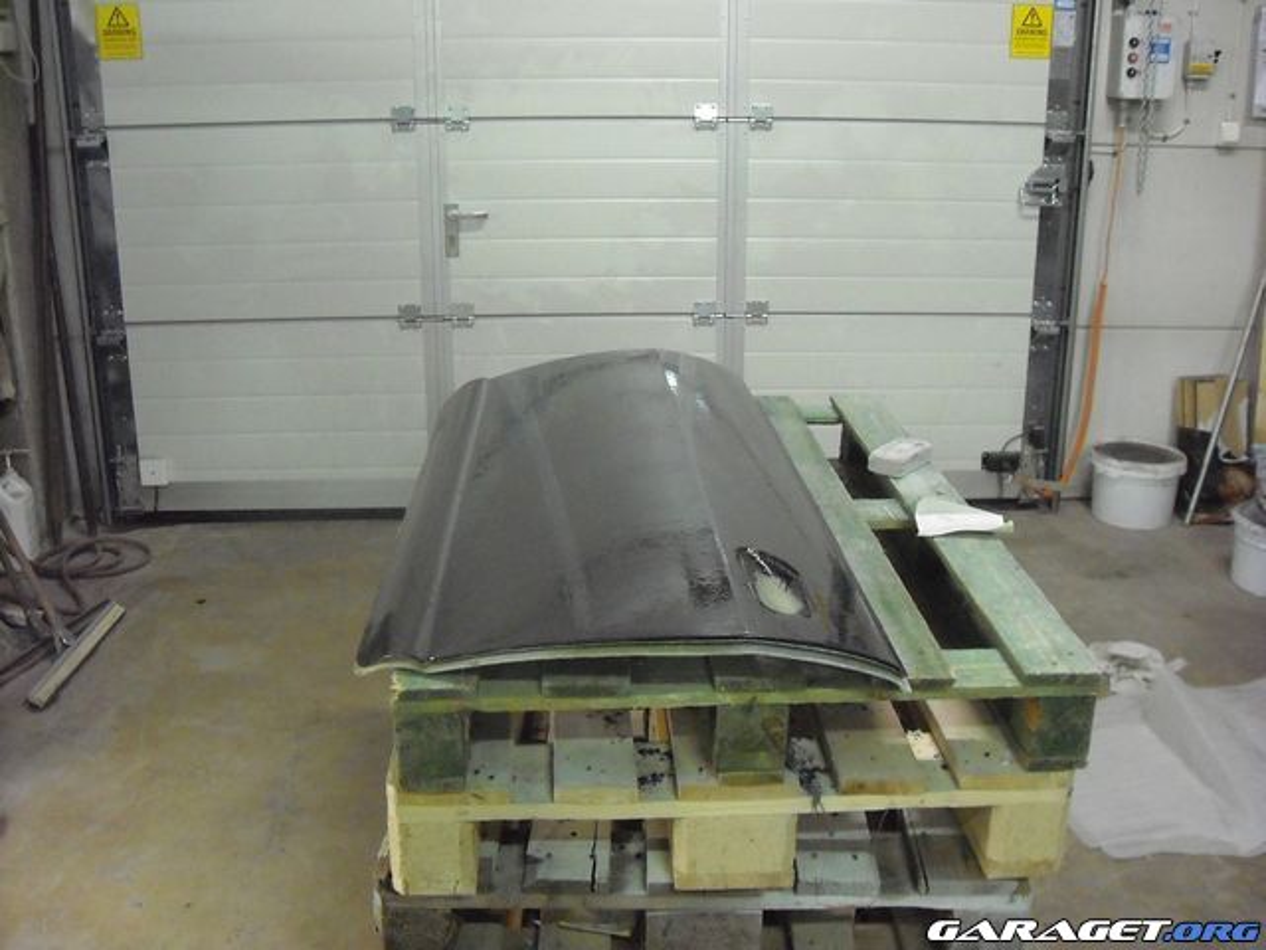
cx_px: 633
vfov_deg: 38.7
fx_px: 1353
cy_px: 475
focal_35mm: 37
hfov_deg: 50.1
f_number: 2.7
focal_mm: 6.2
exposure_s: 1/30
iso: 800
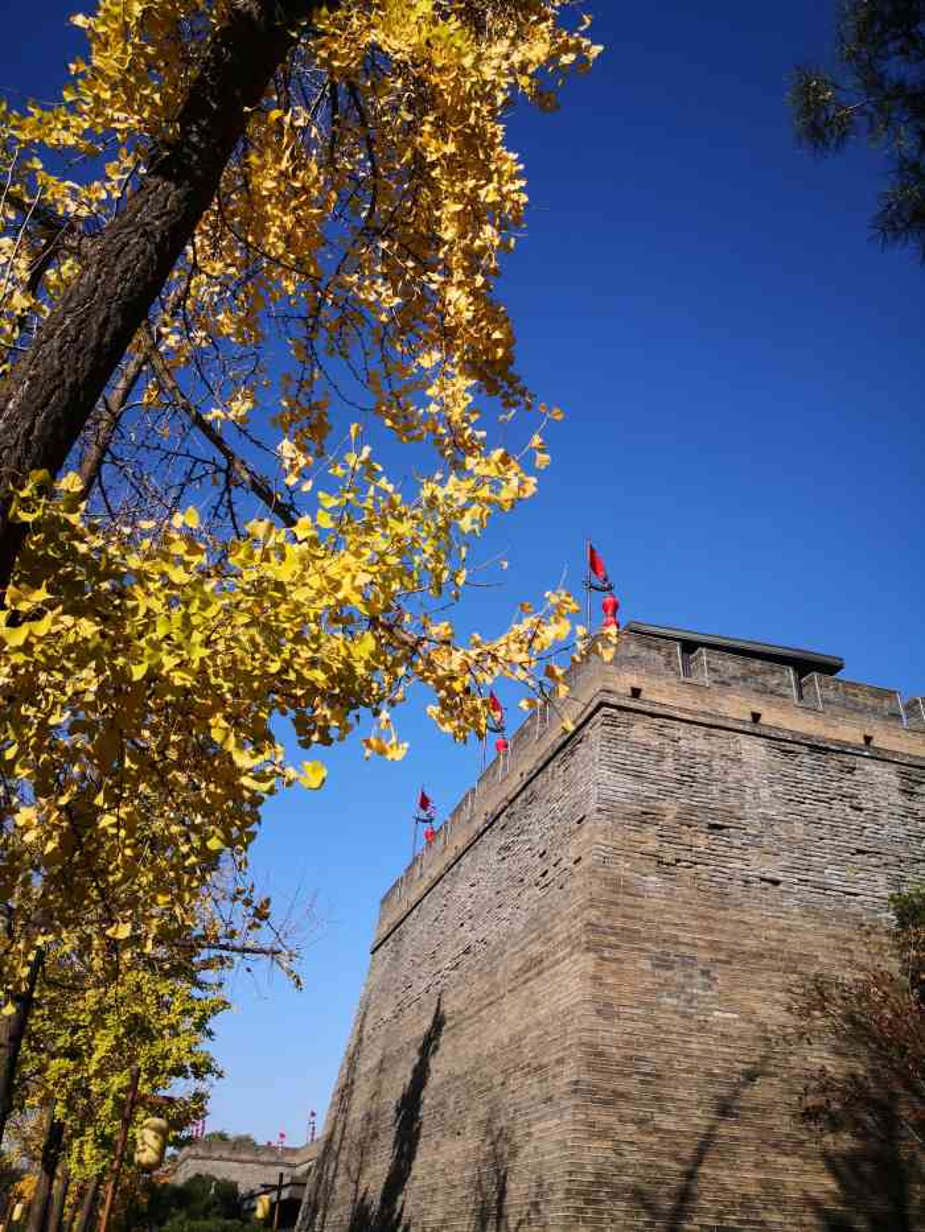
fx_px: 962
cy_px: 616
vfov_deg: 65.3
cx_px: 462
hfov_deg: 51.4
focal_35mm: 27
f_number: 1.6
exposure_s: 1/2500
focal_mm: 3.95
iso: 50
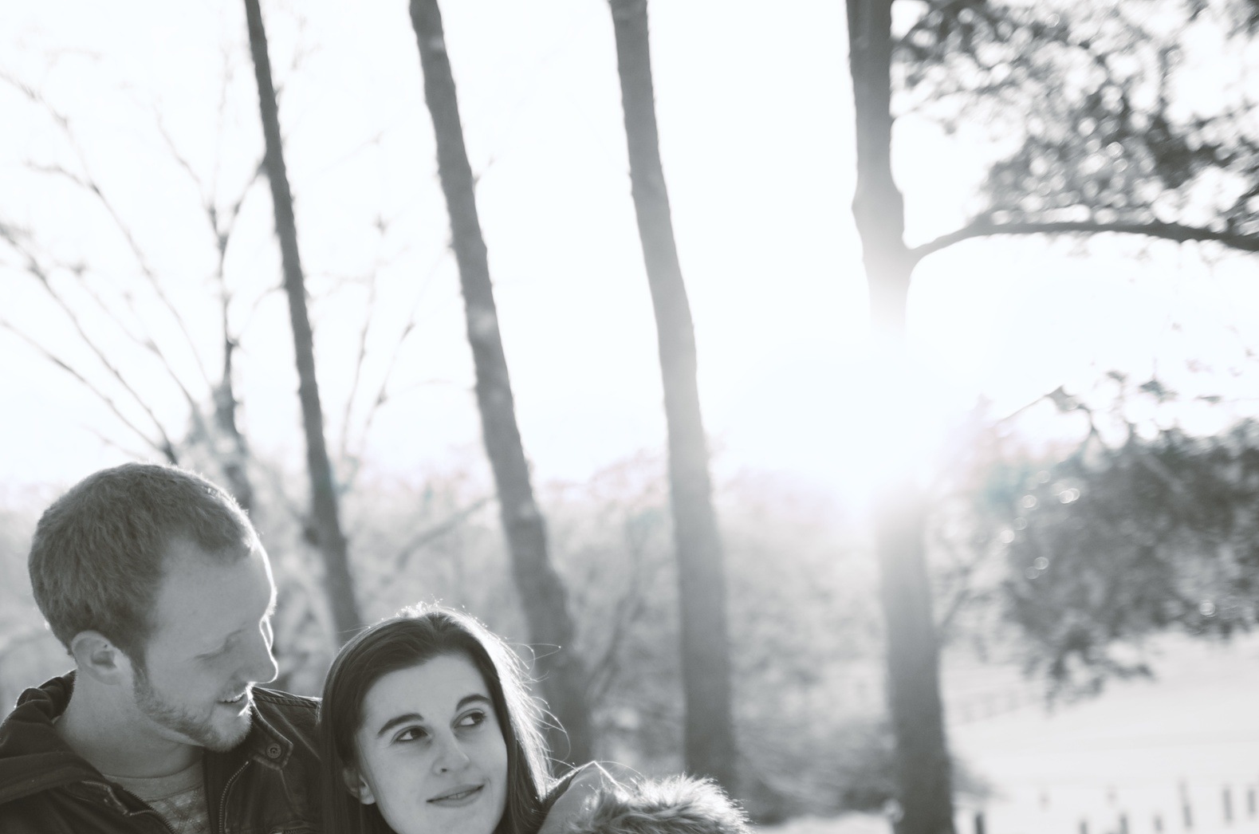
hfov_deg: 34.3
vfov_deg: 23.4
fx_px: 1989
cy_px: 647
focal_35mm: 57
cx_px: 308
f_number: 1.4
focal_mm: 24
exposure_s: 1/1600
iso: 100
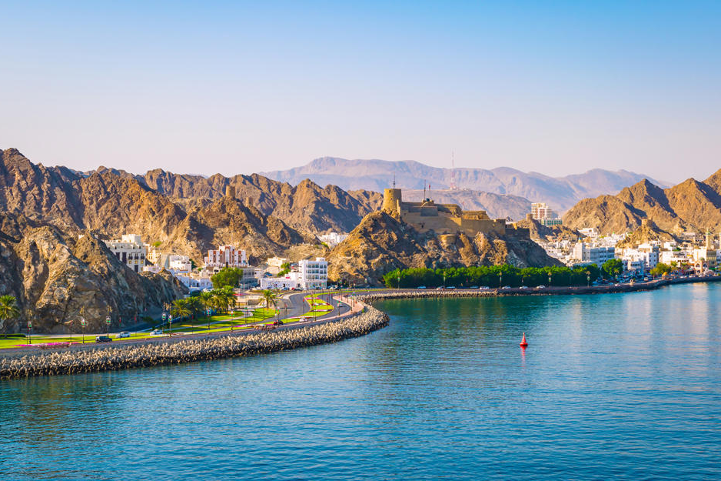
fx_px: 1281
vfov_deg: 21.2
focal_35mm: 64
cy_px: 238
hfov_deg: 31.4
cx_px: 374
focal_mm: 40
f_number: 9
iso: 100
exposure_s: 1/250
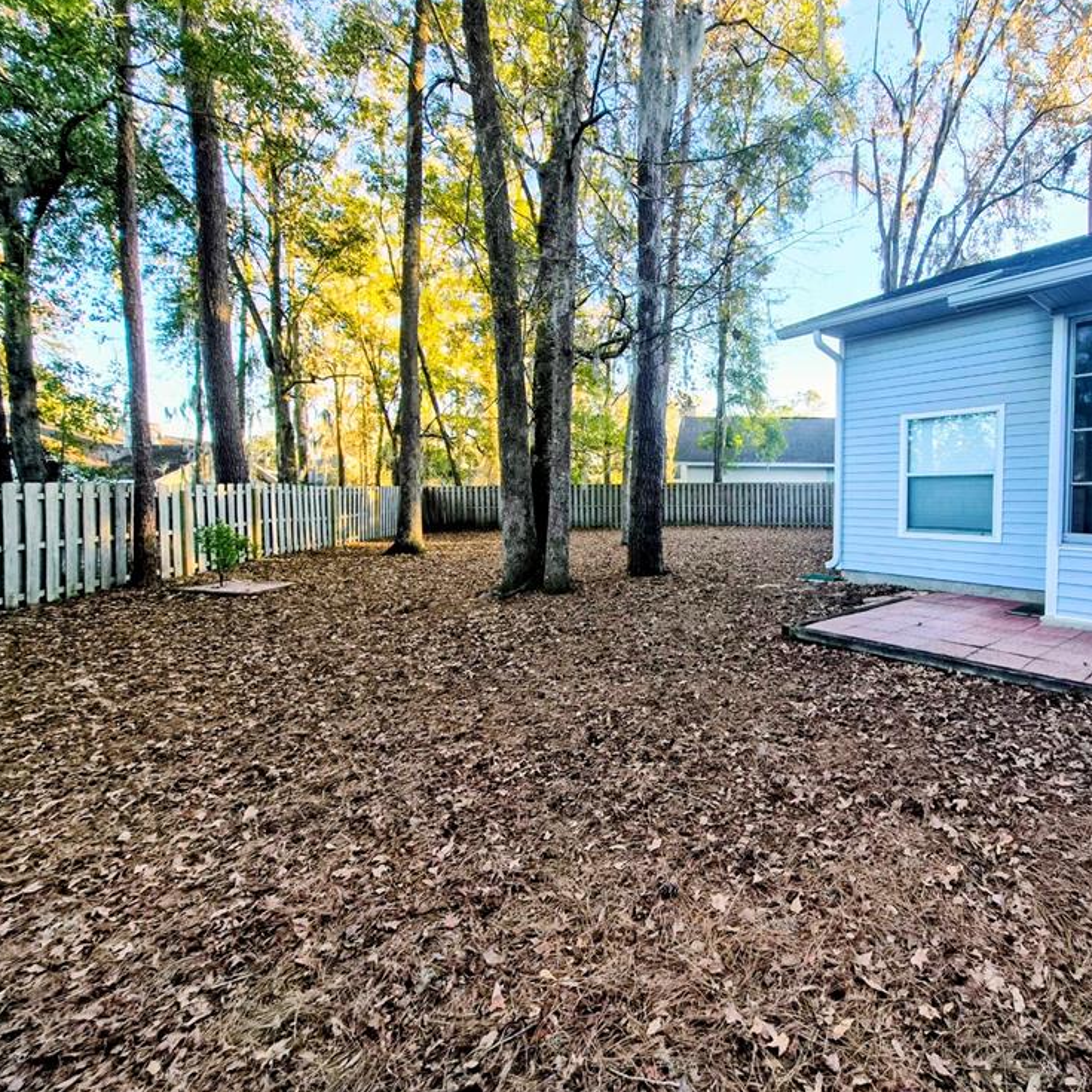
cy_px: 526
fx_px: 571
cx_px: 727
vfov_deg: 87.4
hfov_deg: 84.5
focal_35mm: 16
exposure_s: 1/123
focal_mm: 1.7
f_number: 2.2
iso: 25
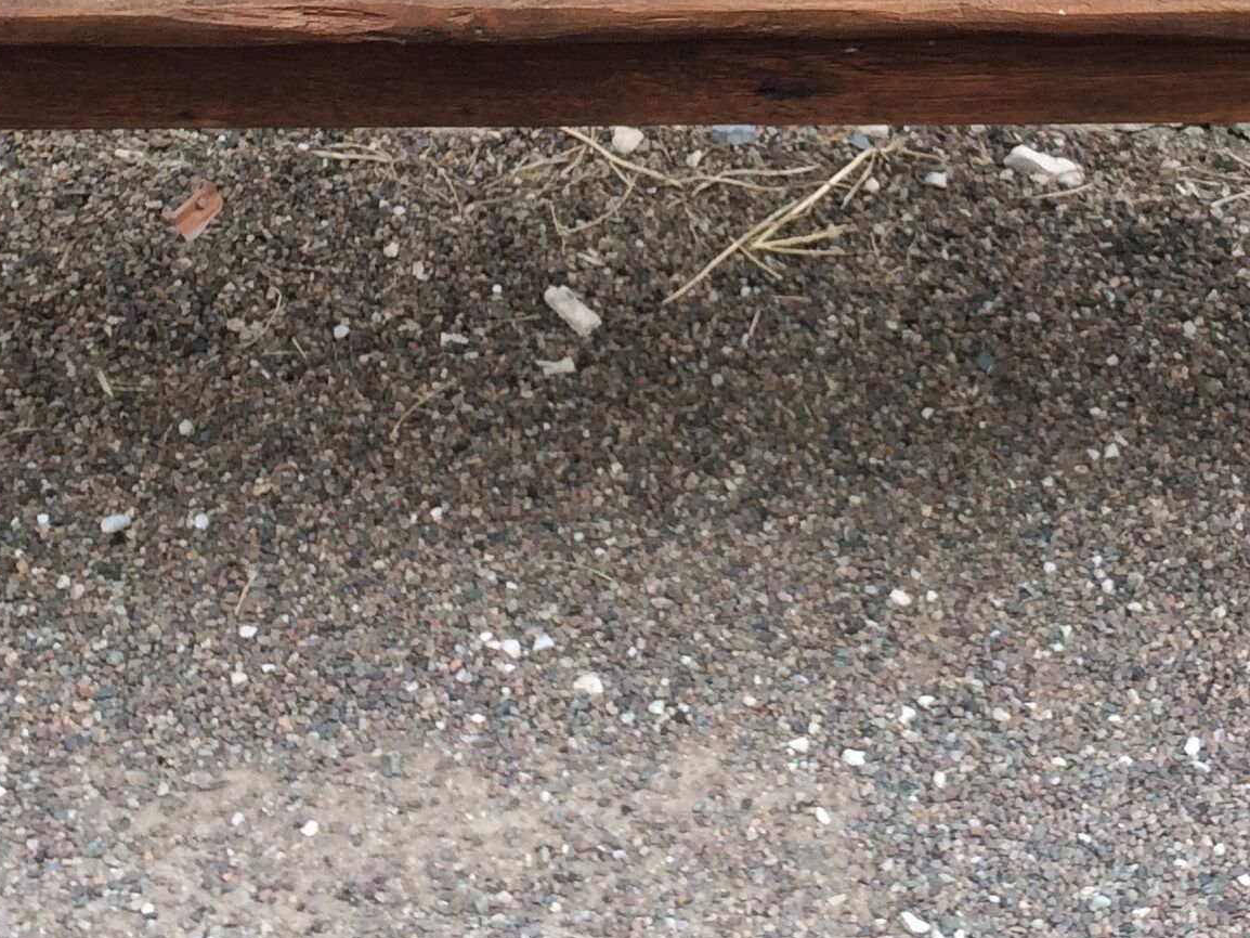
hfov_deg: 23.7
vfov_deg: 17.4
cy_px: -104
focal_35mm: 82
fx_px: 2962
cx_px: 817
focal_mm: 4.15
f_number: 2.2
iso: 32
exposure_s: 1/451
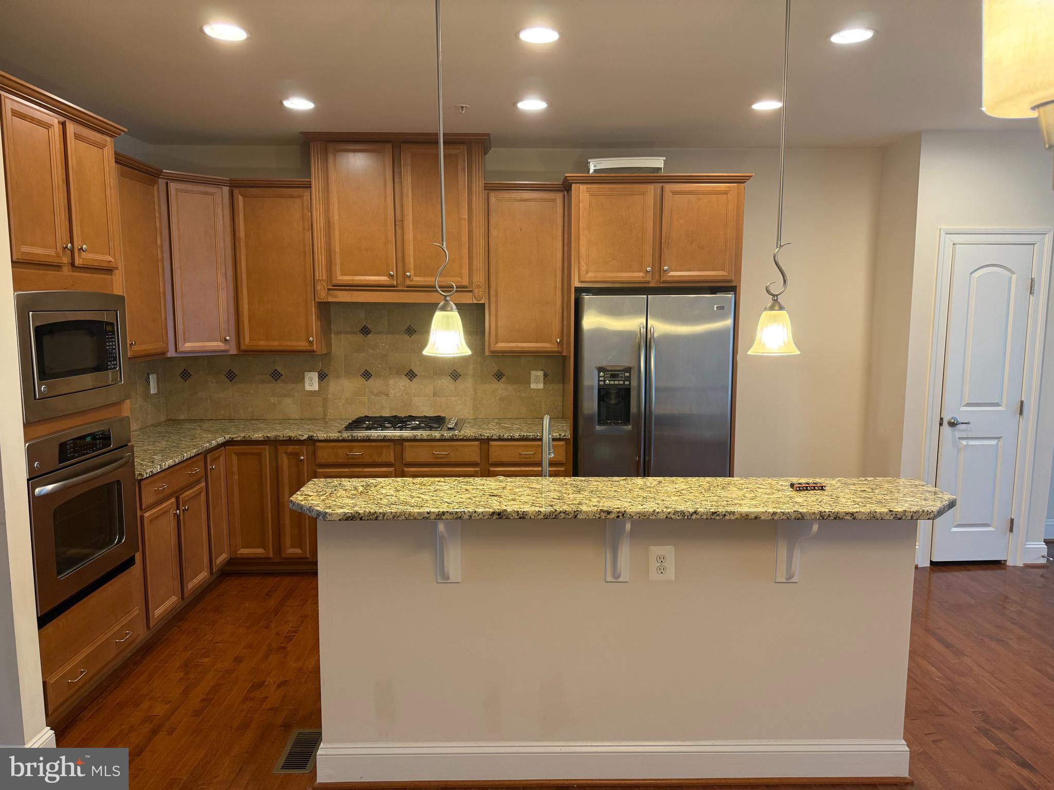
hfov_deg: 71.6
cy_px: 395
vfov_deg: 56.8
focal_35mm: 24
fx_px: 731
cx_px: 527
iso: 160
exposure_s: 1/60
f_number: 1.78
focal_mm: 6.76
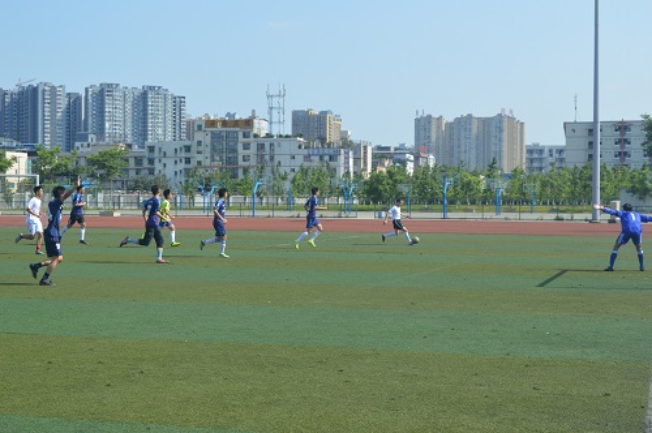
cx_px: 326
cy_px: 216
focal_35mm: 63
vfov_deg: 21.5
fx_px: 1140
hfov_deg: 31.9
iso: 100
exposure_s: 1/250
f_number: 7.1
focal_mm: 42
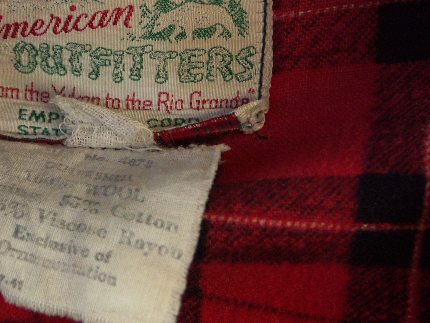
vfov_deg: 5.6
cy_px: 161
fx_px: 3317
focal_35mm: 267
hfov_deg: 7.4
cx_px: 144
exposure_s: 1/50
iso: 160
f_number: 3.5
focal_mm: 50.8
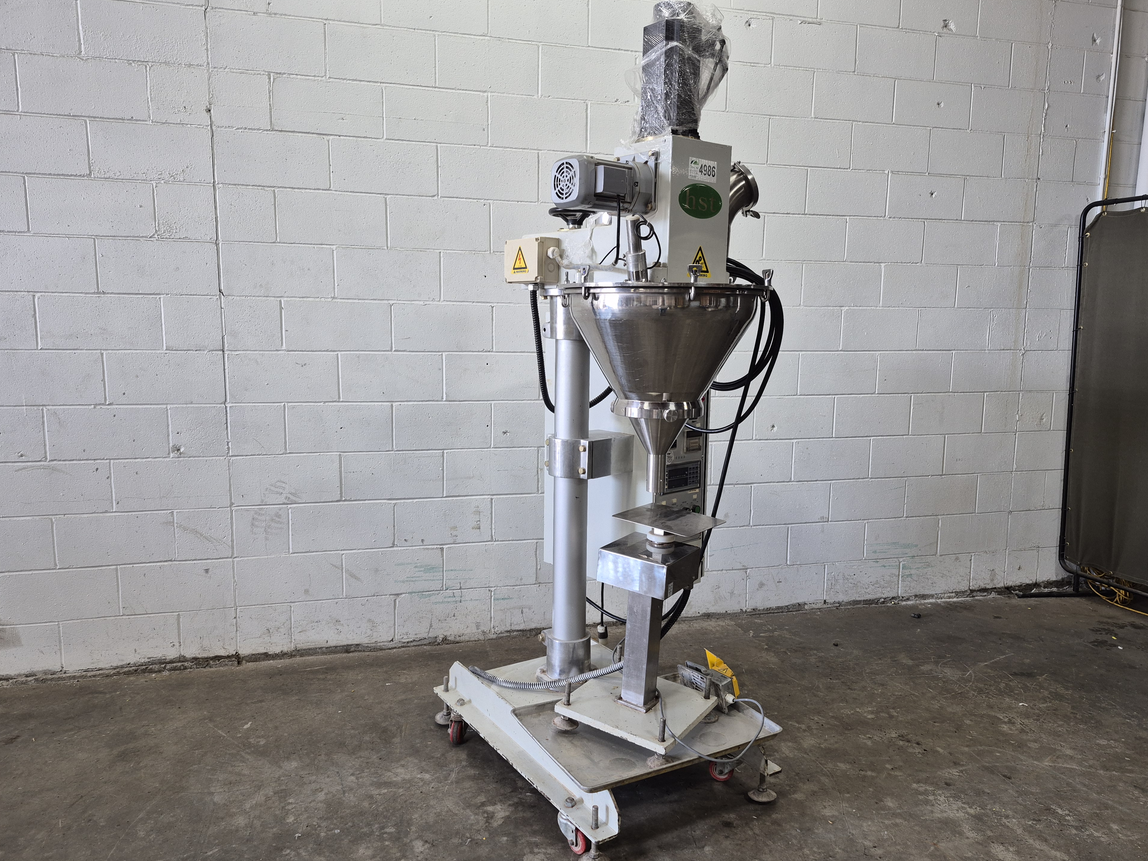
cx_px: 571
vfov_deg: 56.8
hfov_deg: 71.6
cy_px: 445
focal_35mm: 24
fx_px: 796
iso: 125
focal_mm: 5.4
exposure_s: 1/120
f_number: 1.8
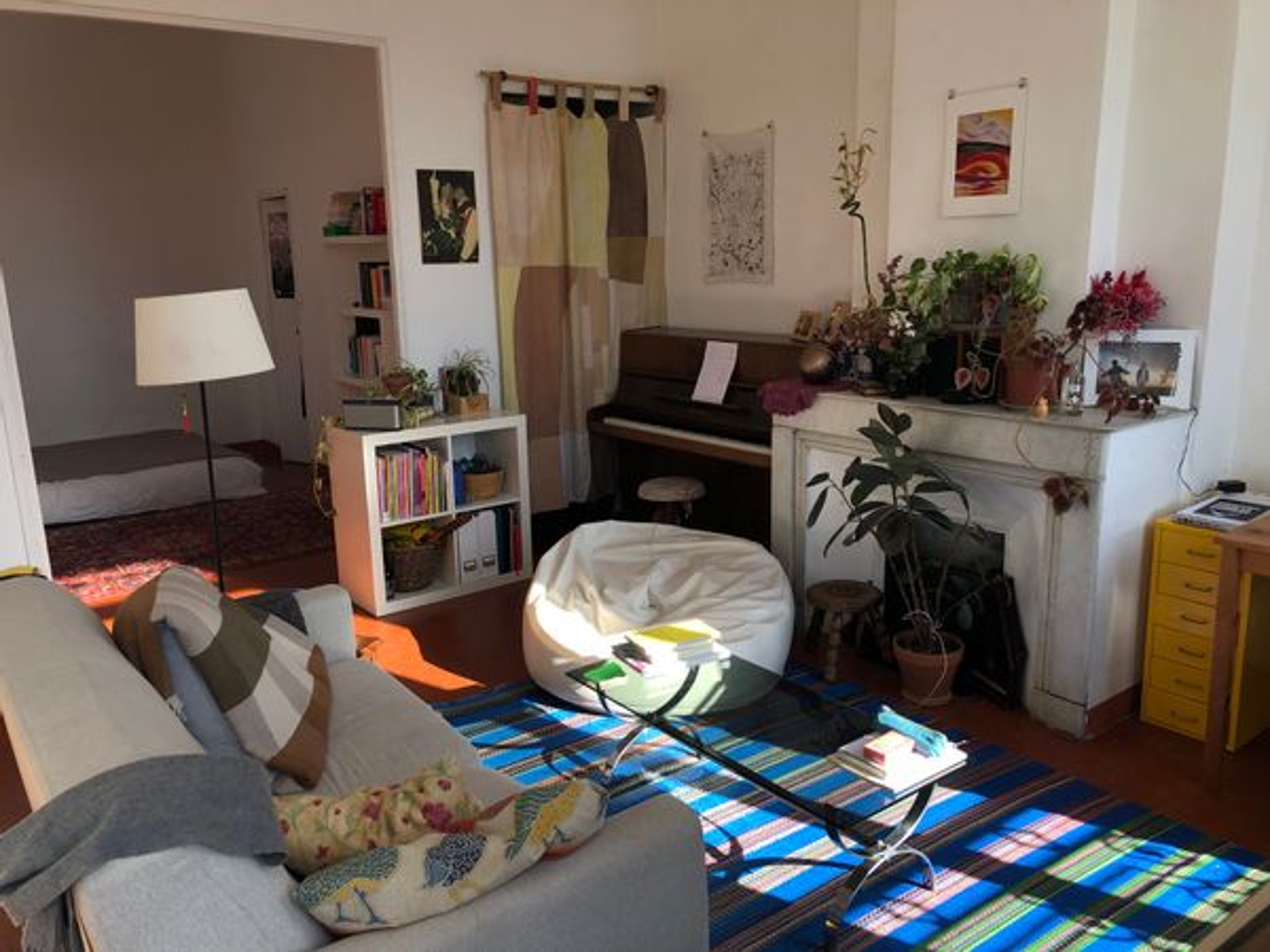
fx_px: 1027
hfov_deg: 63.4
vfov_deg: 49.7
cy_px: 476
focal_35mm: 28
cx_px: 635
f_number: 1.8
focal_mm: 4
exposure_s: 1/292
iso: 20
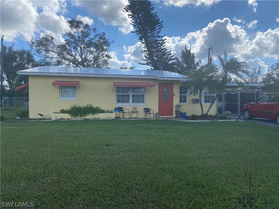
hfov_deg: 67.3
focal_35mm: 26
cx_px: 140
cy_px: 104
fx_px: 210
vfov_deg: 53.1
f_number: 1.8
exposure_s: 1/3300
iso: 32
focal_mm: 4.25
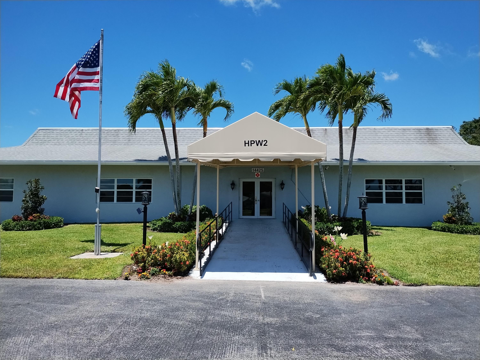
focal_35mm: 25
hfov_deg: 69.4
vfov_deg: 54.9
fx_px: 347
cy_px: 180
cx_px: 240
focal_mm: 4.71
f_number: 1.7
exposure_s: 1/5873
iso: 102
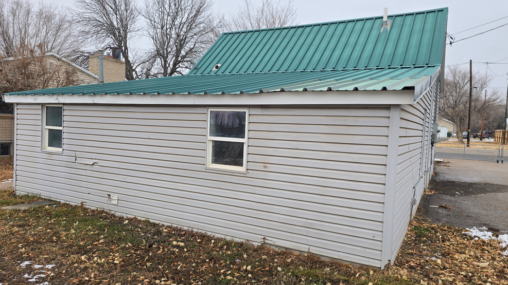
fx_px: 350
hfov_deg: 71.9
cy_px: 150
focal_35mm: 26
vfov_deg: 44.4
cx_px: 253
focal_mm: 6.3
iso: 12
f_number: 1.7
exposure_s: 1/212
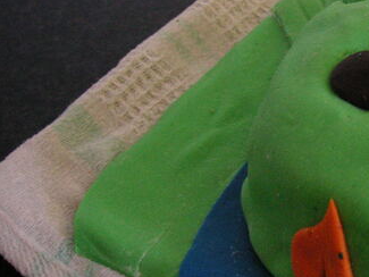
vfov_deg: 16.2
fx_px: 970
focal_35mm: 91
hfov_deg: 20.4
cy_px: 120
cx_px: 416
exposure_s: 1/45
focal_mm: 6.1
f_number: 2.8
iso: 125
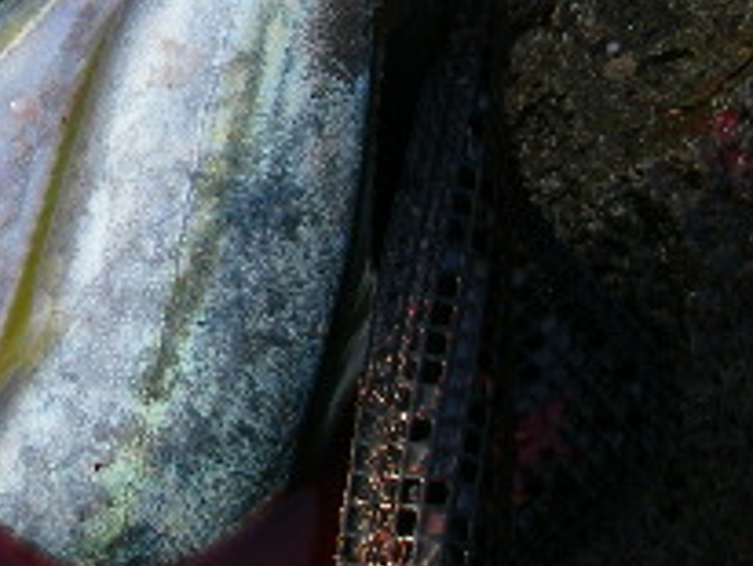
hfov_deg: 16.3
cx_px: -22
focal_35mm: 118
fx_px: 2570
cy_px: 15
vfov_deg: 12.4
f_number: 3.3
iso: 64
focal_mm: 6.3
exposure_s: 1/100
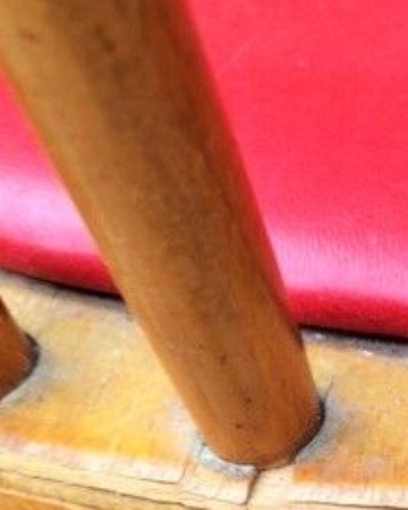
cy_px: 417
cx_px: 414
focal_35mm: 70
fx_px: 1057
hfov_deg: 21.1
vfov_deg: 26.6
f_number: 2.2
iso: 40
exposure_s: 1/60
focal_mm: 4.15
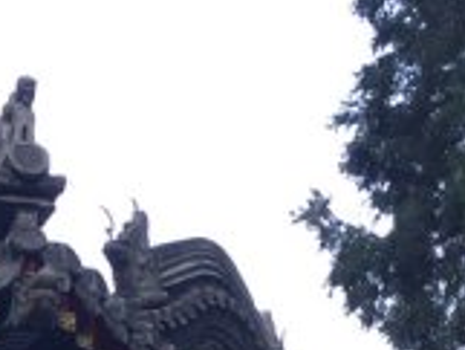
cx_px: -14
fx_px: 1667
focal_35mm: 124
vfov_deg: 11.0
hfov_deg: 15.5
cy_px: 675
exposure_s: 1/100
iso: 40
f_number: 2.2
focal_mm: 4.15
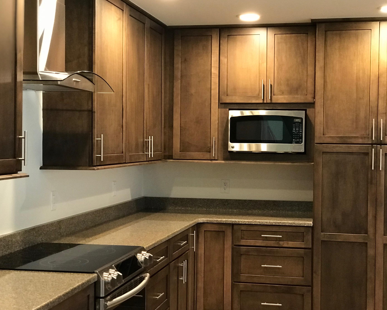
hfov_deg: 31.5
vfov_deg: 25.4
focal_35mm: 60
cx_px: 191
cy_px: 155
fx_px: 687
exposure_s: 1/60
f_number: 2.8
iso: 800
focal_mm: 6.6
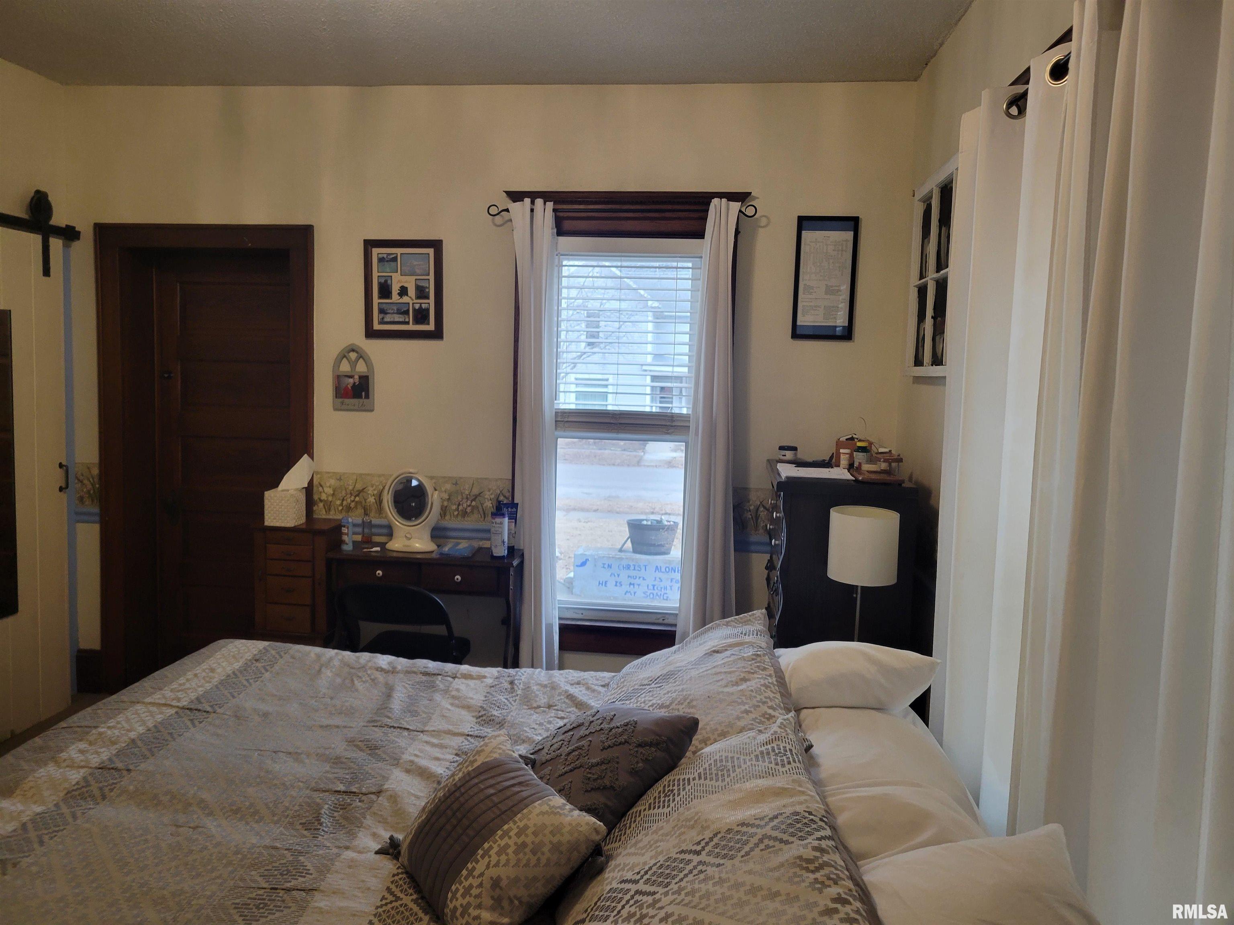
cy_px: 462
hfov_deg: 67.3
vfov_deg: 53.1
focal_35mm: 26
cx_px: 617
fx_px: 927
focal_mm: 5.4
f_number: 1.8
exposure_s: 1/60
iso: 200
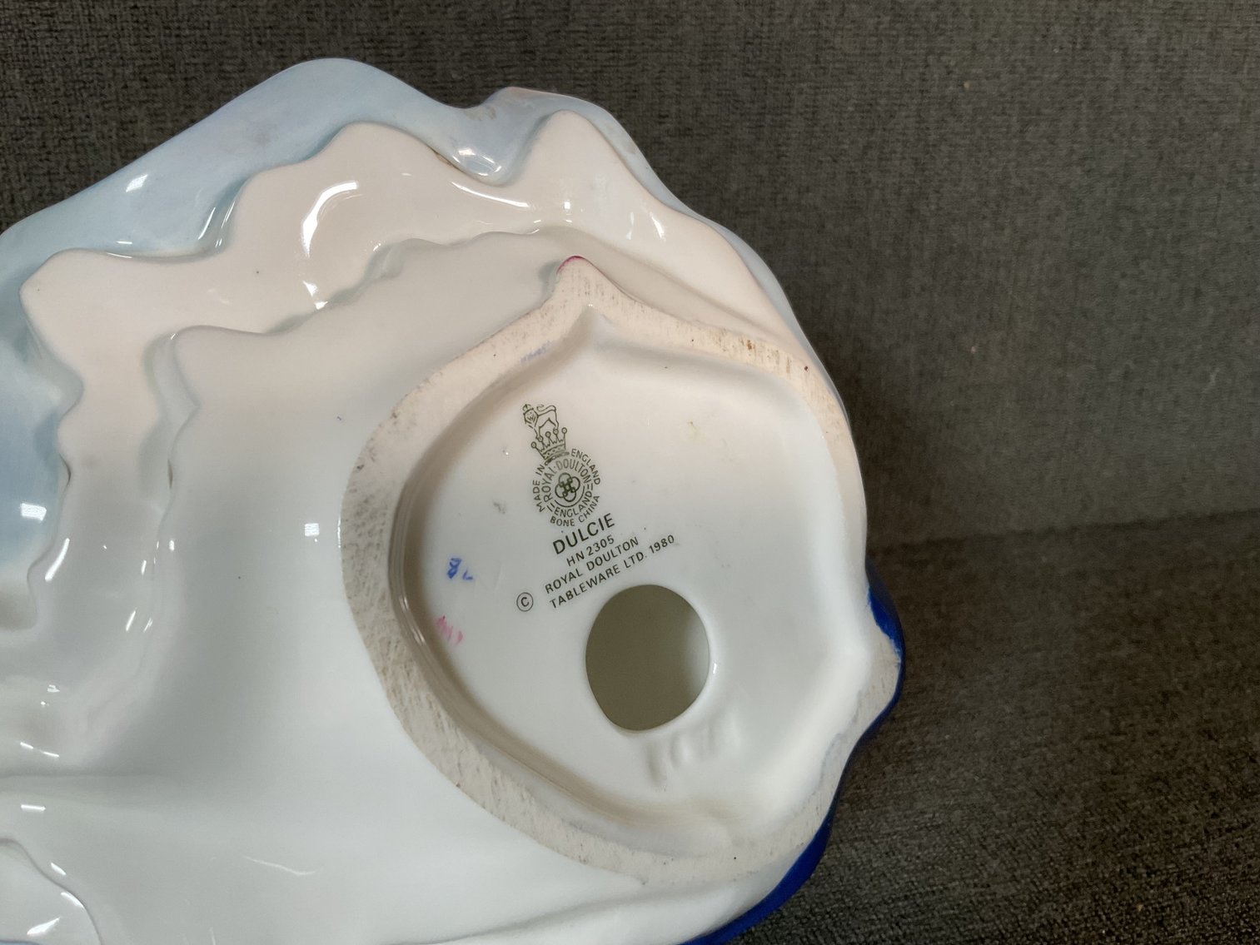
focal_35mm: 29
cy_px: 472
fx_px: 1056
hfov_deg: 61.7
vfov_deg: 48.2
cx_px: 630
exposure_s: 1/120
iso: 64
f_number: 1.8
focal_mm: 3
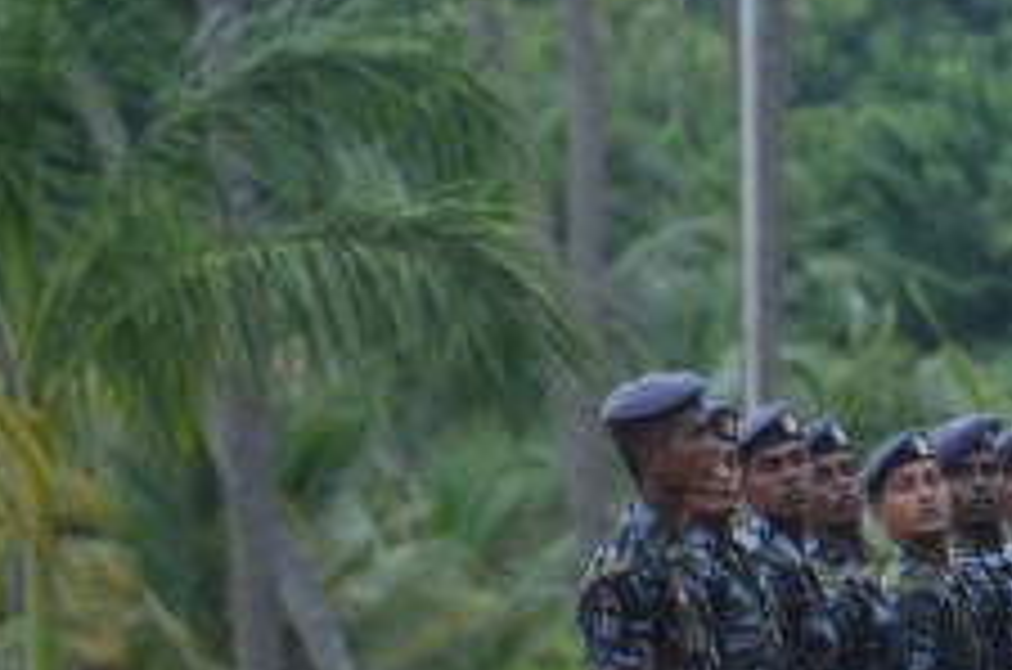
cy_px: 605
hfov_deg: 2.6
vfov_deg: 1.7
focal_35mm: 799
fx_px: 22413
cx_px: 1241
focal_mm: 200
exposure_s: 1/160
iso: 250
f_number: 5.6
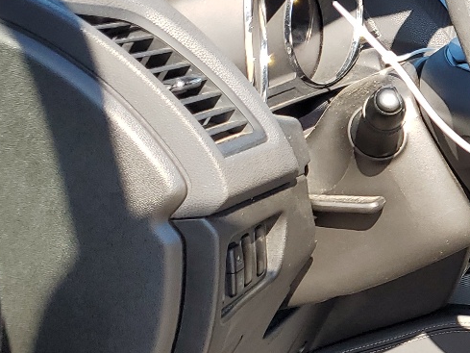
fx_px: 1154
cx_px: 683
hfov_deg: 20.2
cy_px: 270
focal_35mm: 85
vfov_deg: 17.3
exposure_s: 1/556
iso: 50
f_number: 1.5
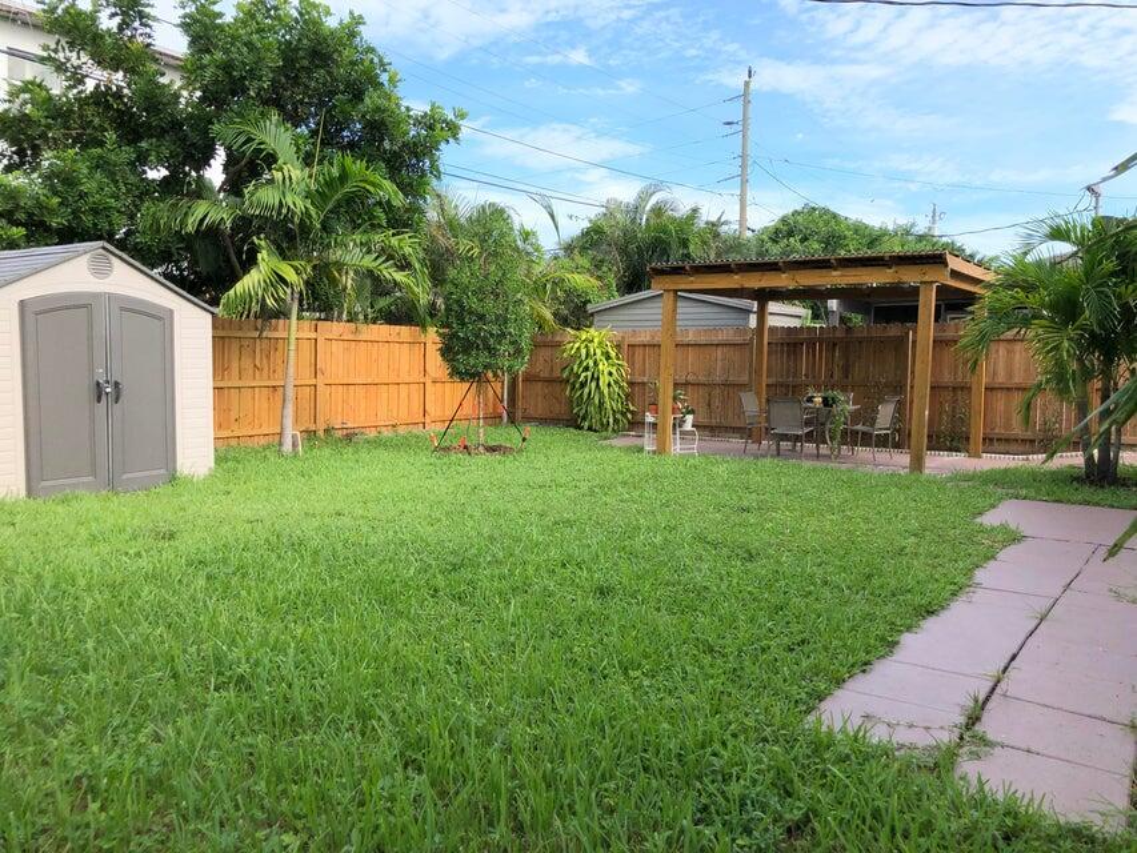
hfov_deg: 63.4
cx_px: 568
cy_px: 426
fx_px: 920
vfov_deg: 49.8
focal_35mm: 28
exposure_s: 1/1185
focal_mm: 3.99
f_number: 1.8
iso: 20
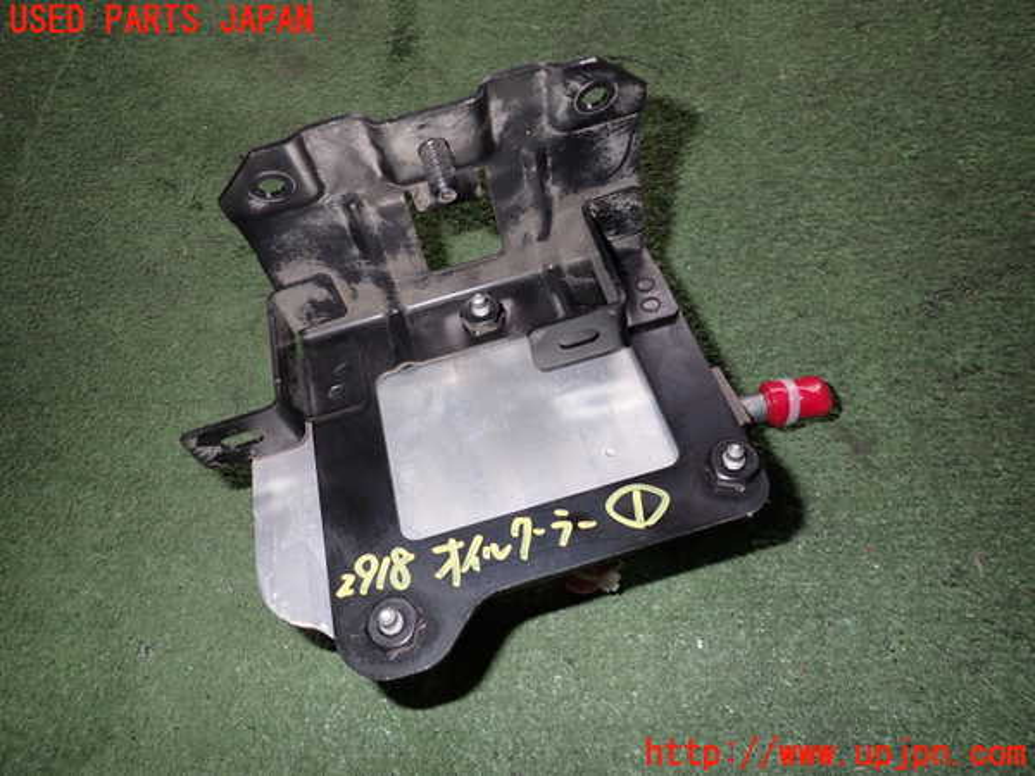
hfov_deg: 69.4
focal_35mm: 25
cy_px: 388
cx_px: 518
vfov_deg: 54.9
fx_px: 747
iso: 160
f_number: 5.6
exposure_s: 1/30
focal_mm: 4.5
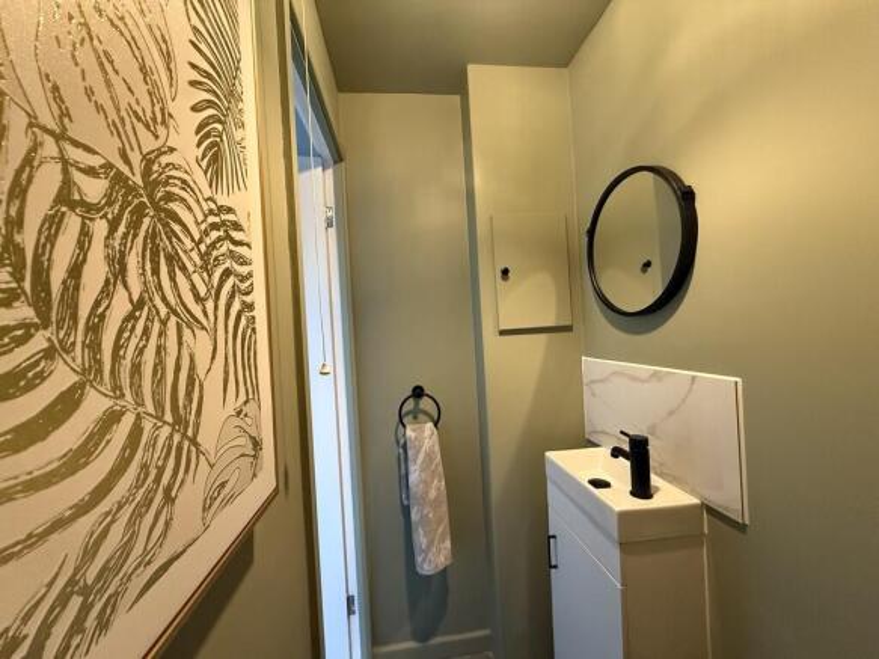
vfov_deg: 85.7
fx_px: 355
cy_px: 330
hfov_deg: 102.1
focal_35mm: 14
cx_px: 440
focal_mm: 2.22
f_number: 2.2
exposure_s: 1/60
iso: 800
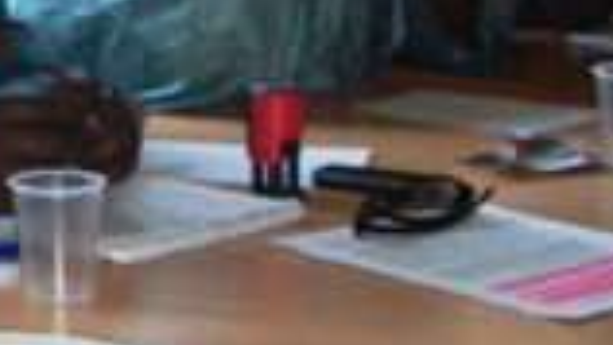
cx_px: -303
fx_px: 2049
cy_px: -87
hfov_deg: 15.7
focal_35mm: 126
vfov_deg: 9.5
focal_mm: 5.7
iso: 80
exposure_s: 1/60
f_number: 2.9
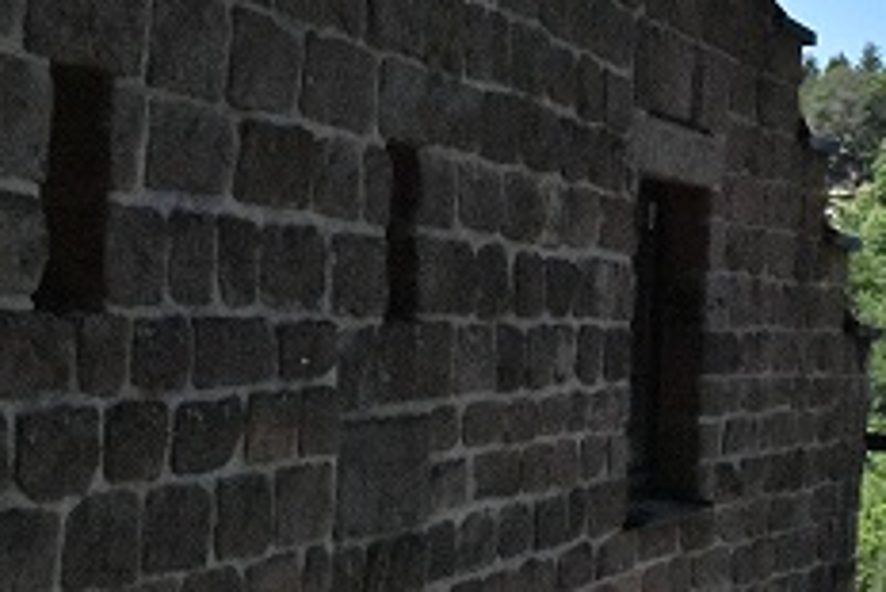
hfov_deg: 22.1
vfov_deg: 15.3
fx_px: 2199
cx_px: 844
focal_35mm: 89
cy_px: 256
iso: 11400
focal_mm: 23
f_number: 14
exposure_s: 1/8000
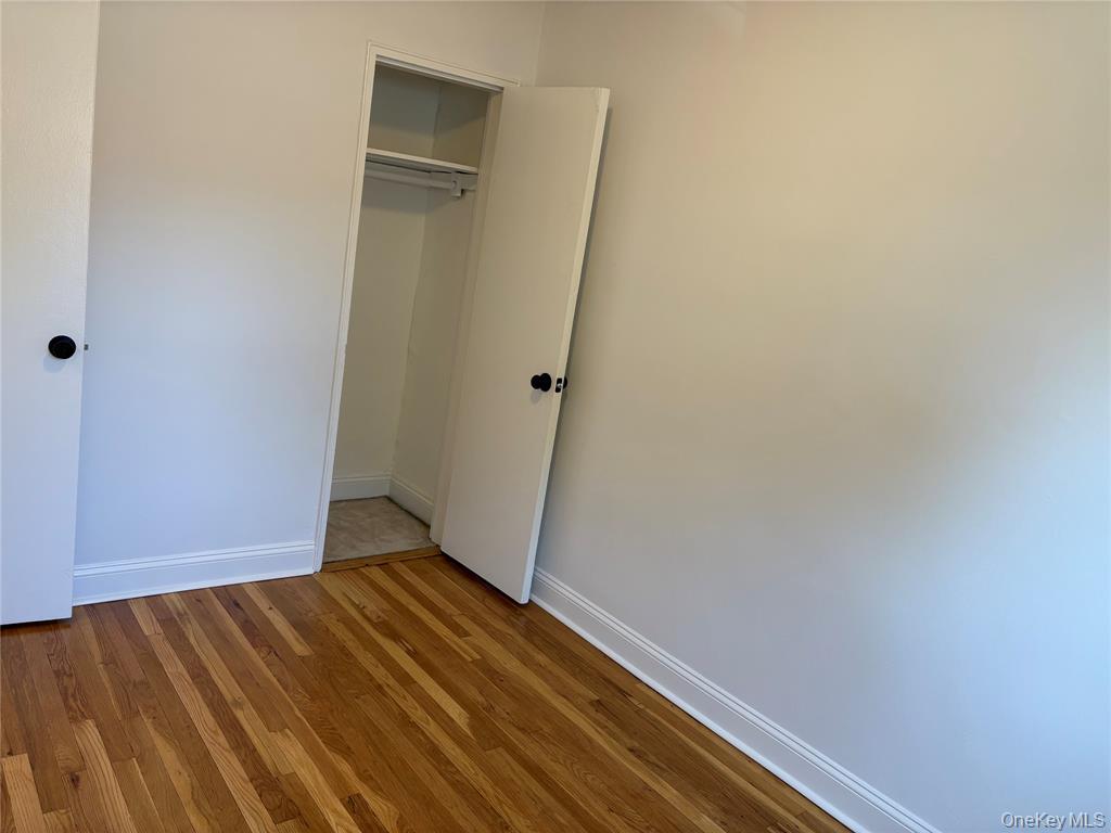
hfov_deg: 67.3
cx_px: 556
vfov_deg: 53.1
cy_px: 416
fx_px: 834
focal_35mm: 26
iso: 100
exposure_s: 1/120
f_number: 1.6
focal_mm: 5.96
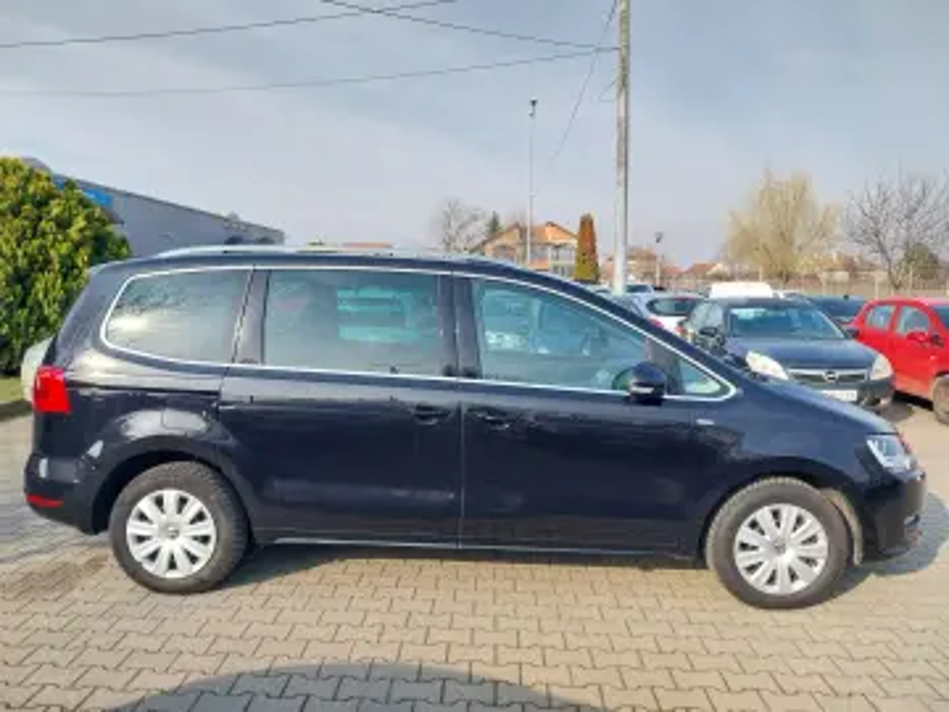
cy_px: 356
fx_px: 713
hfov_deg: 67.3
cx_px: 474
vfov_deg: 53.1
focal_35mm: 26
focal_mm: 4
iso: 25
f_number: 1.8
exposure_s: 1/290
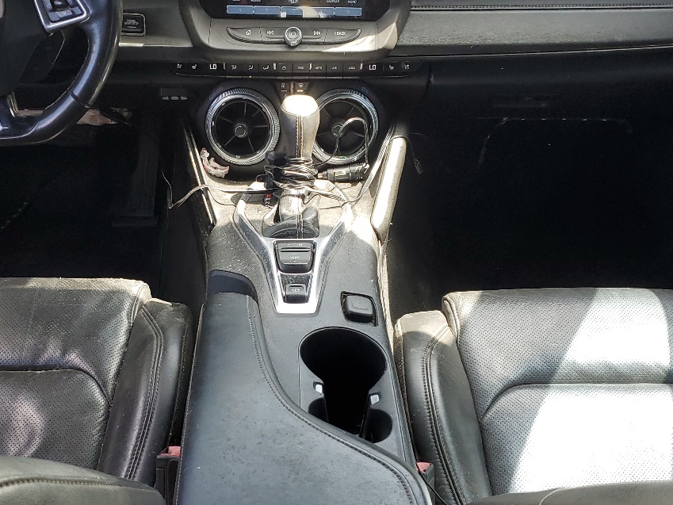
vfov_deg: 29.6
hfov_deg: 38.9
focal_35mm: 49
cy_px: 293
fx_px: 953
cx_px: 298
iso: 50
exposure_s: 1/189
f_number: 1.5
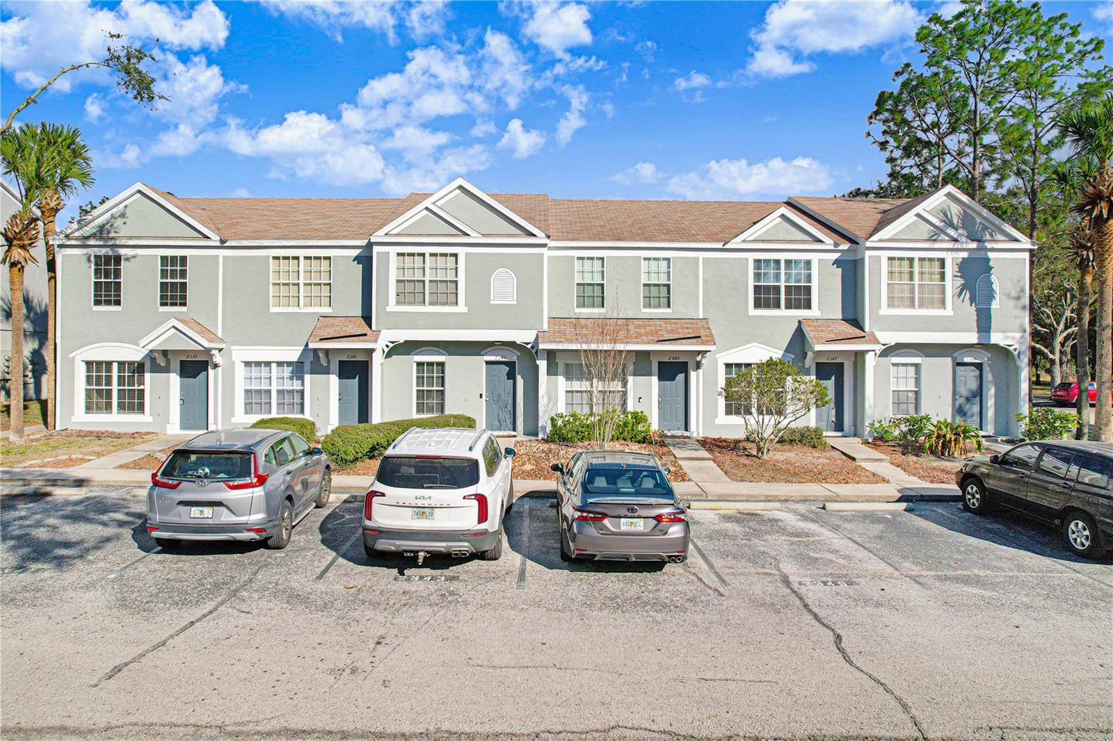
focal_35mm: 22
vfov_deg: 57.2
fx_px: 680
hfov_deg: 78.6
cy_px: 370
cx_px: 556
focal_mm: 8.38
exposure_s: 1/1000
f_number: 2.8
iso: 200
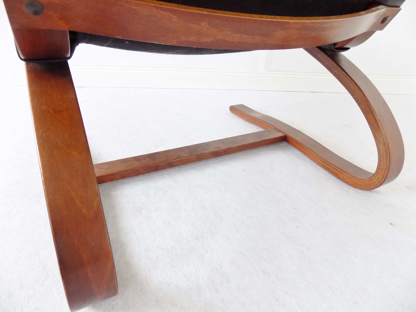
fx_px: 276
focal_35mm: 23
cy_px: 156
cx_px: 208
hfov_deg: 73.9
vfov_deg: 58.9
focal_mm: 4
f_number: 3.1
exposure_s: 1/30
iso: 320
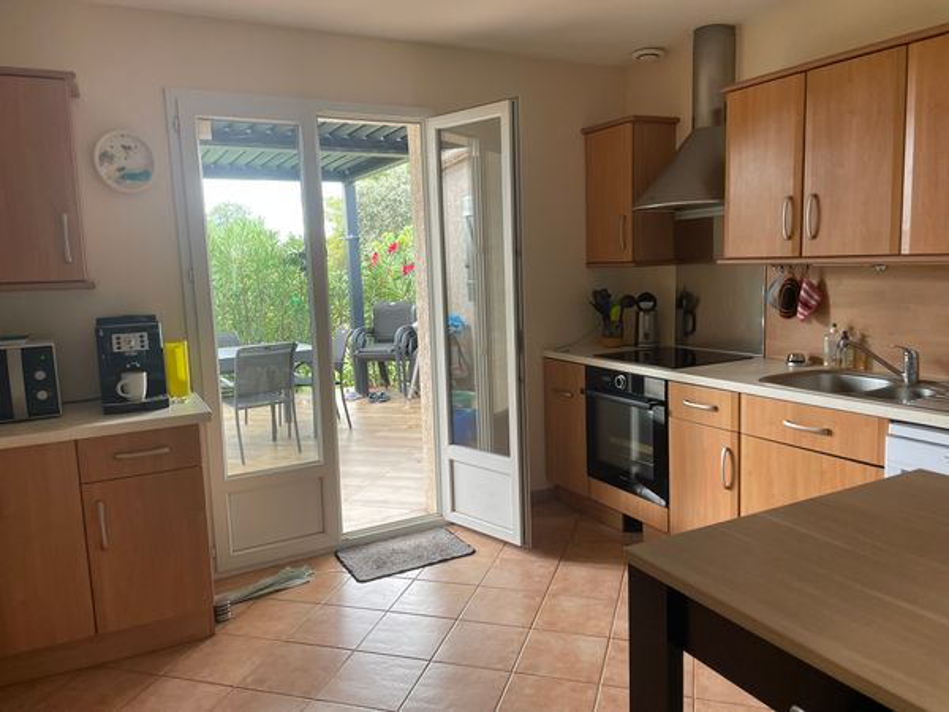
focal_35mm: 26
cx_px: 474
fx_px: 713
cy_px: 356
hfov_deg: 67.3
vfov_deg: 53.1
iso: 100
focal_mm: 4.2
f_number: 1.6
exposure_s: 1/121
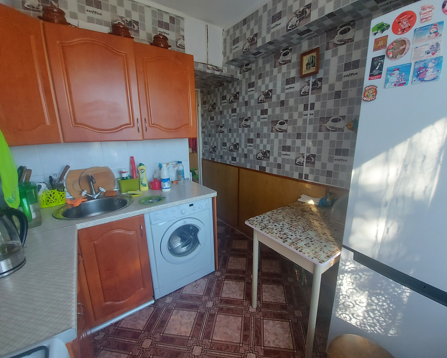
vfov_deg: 88.0
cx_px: 237
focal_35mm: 14
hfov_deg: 100.6
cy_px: 177
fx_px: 185
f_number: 2.2
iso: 160
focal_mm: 1.74
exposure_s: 1/50
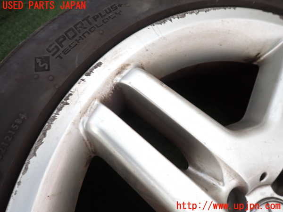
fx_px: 204
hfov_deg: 69.4
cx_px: 142
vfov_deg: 54.9
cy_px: 106
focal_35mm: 25
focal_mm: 4.5
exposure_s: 1/30
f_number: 2
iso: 250
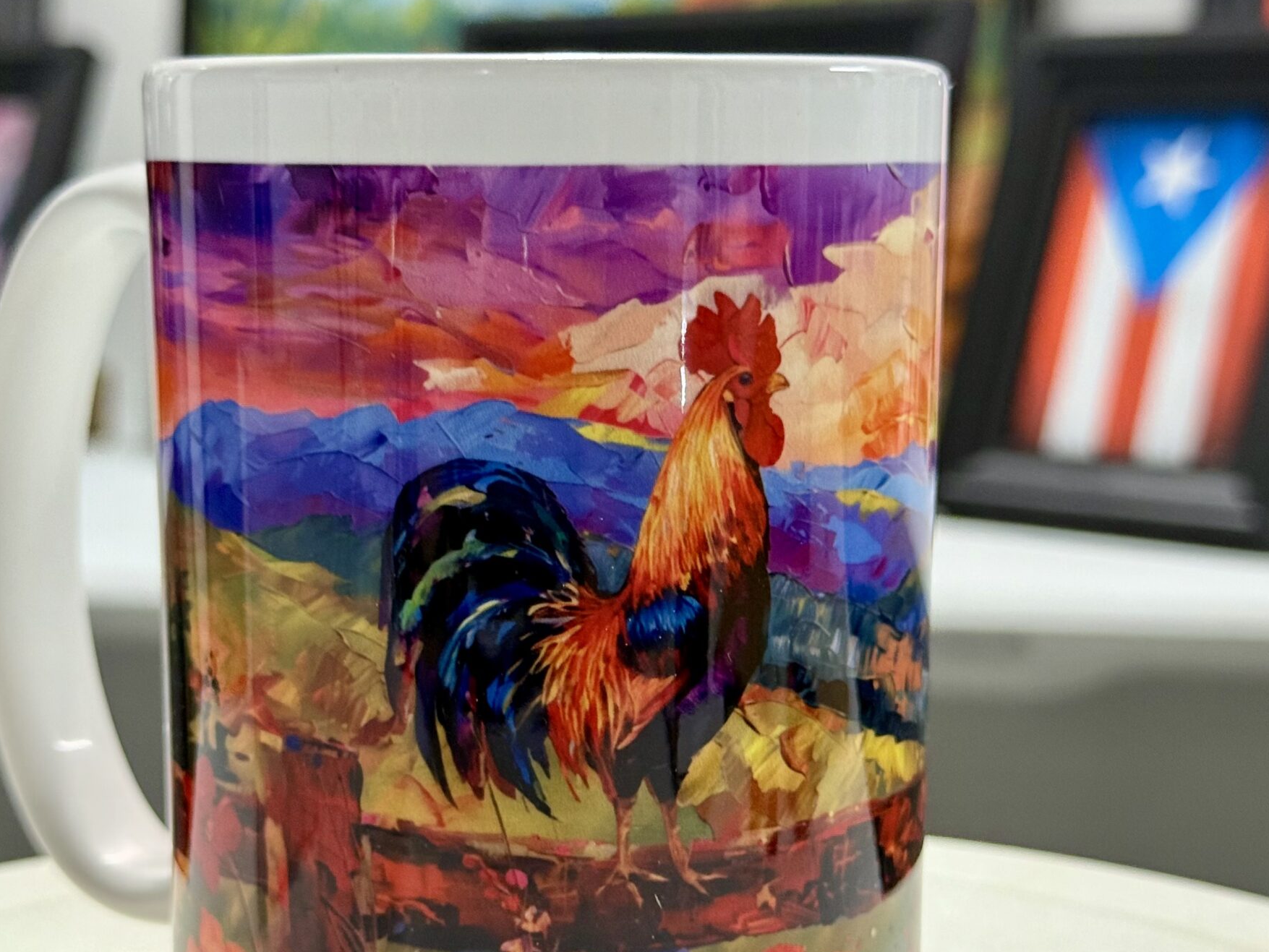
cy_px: 646
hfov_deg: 27.8
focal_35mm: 70
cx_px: 599
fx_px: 2567
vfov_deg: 20.9
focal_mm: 6.76
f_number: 1.78
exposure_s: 1/60
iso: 200
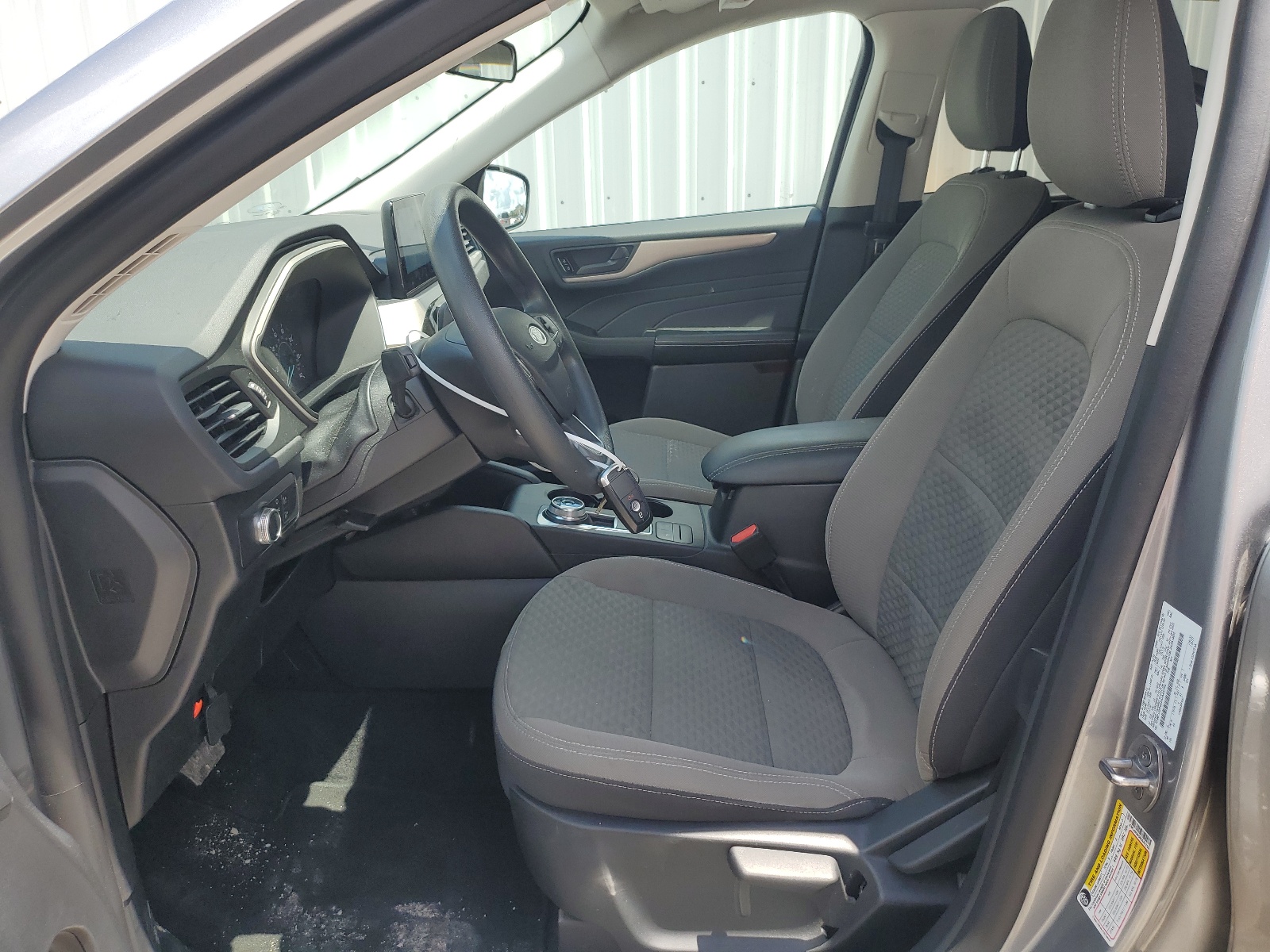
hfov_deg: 67.3
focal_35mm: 26
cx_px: 635
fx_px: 954
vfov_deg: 53.1
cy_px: 476
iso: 50
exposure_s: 1/769
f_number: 1.5
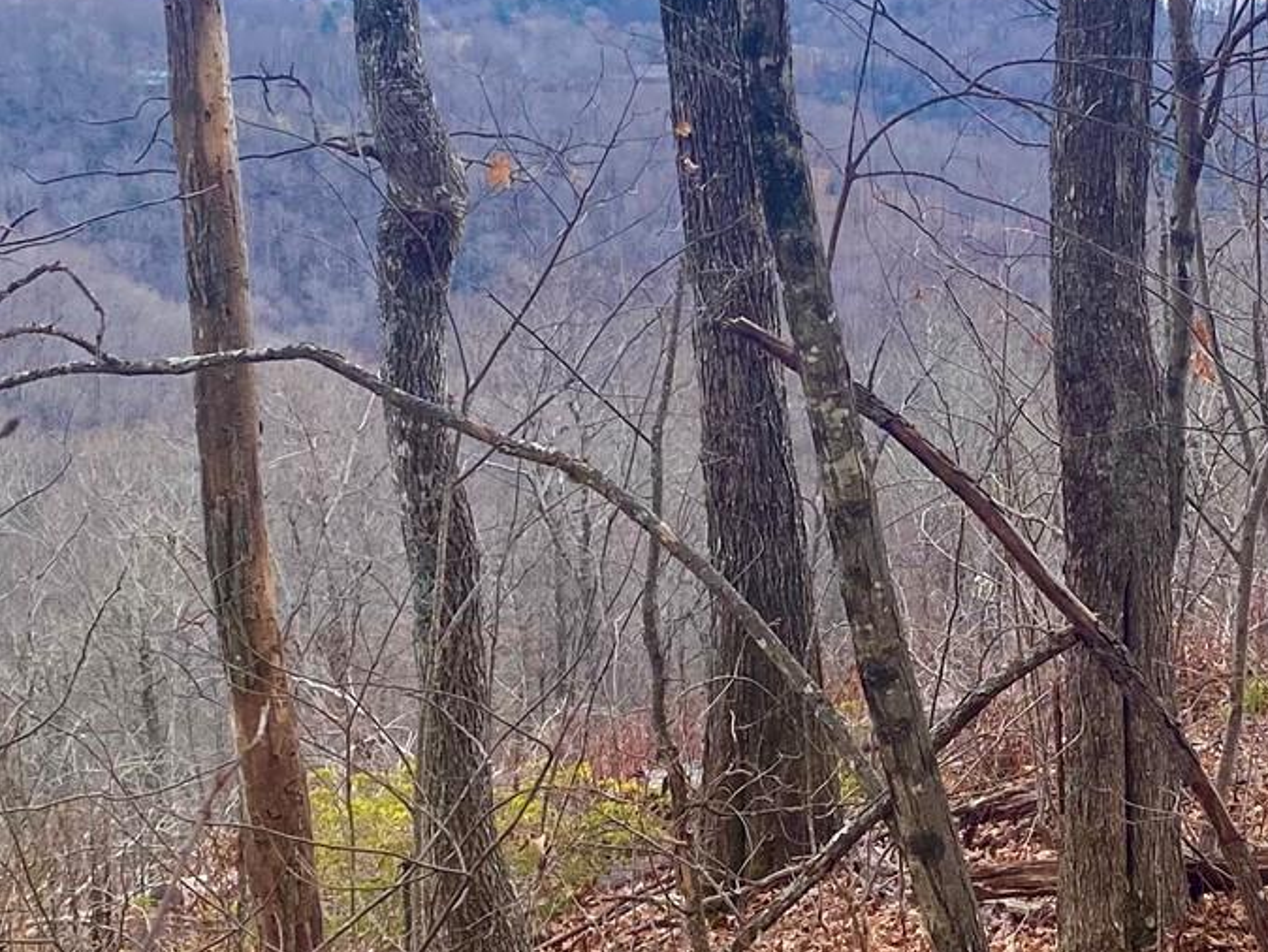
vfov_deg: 18.6
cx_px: 1082
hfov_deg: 24.2
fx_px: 2895
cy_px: 604
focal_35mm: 79
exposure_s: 1/1147
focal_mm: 4.25
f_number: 1.8
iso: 32
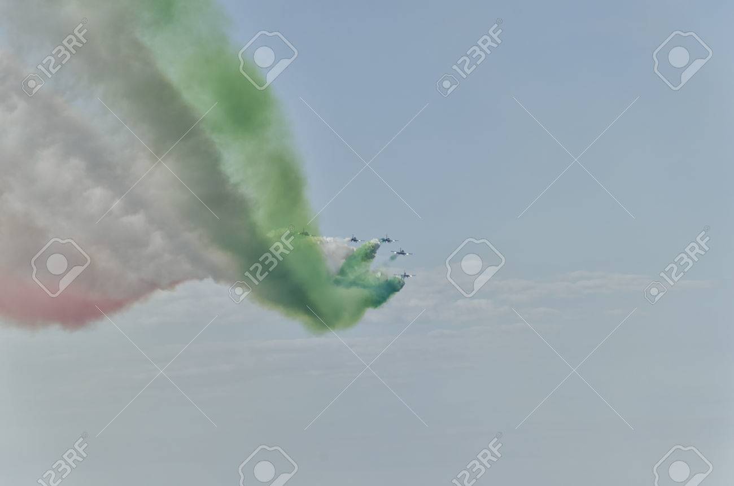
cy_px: 243
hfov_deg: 13.1
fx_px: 3205
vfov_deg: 8.7
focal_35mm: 158
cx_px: 367
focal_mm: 105
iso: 100
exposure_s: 1/320
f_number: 9
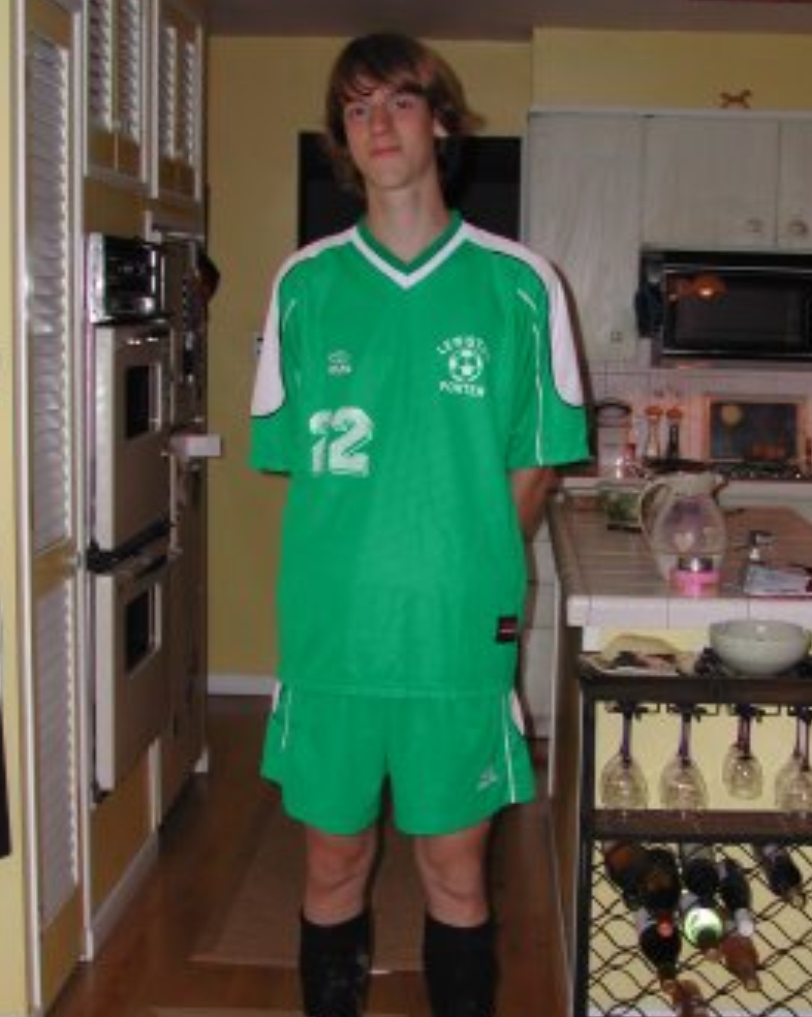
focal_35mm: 56
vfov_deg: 33.5
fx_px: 1684
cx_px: 449
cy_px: 580
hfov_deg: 27.1
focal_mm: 10.1
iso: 100
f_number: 3.1
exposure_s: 1/60
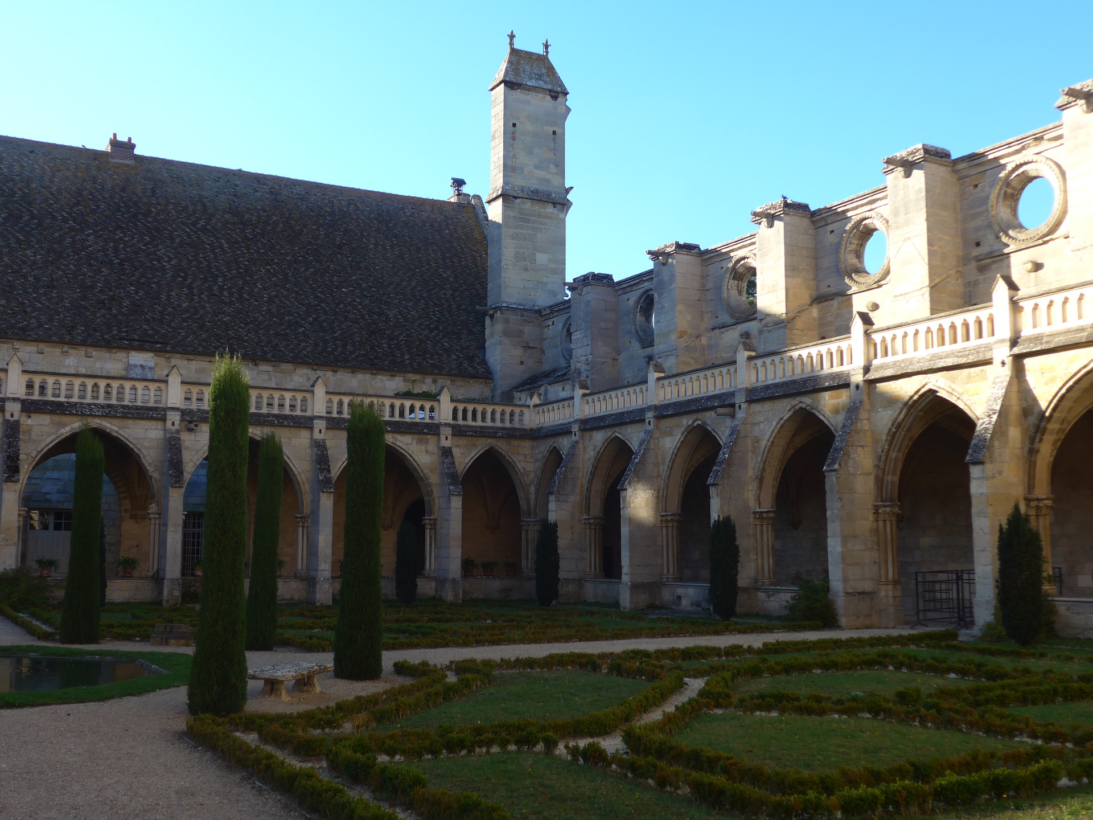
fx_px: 1231
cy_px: 410
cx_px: 546
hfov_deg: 47.9
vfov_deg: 36.8
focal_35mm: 39
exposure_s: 1/400
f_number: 2.8
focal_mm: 8
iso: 80
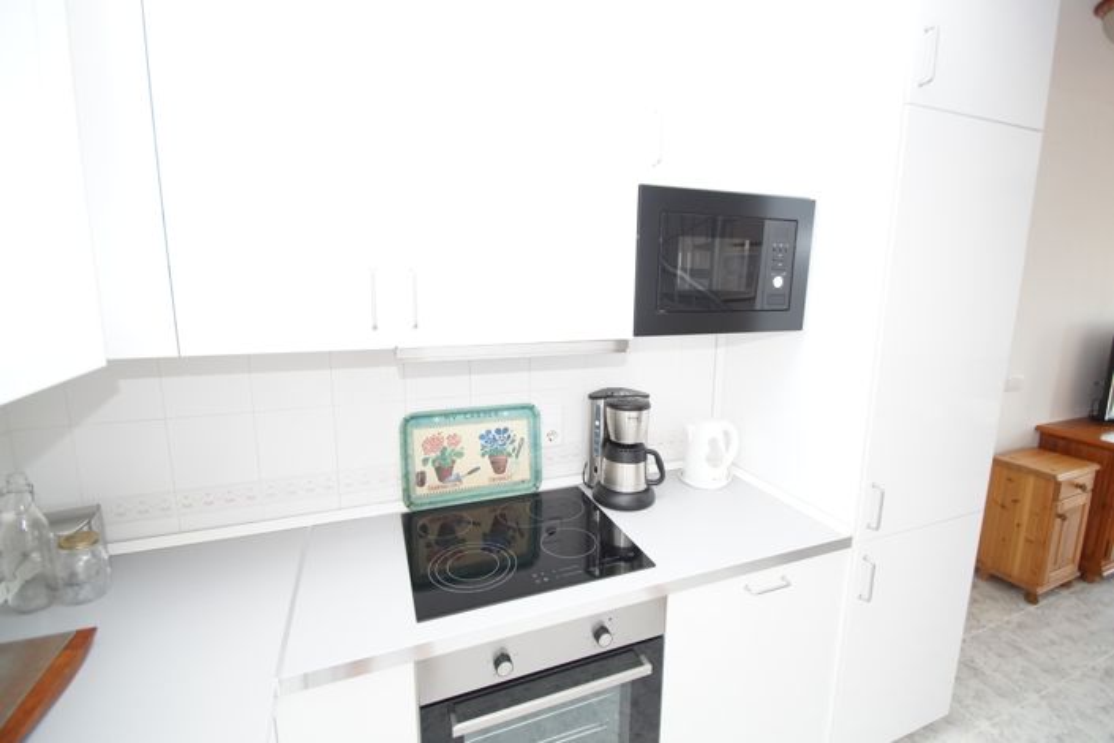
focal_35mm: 15
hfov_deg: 100.4
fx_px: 464
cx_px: 557
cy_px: 372
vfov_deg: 77.3
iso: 800
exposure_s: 1/160
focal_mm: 10
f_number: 4
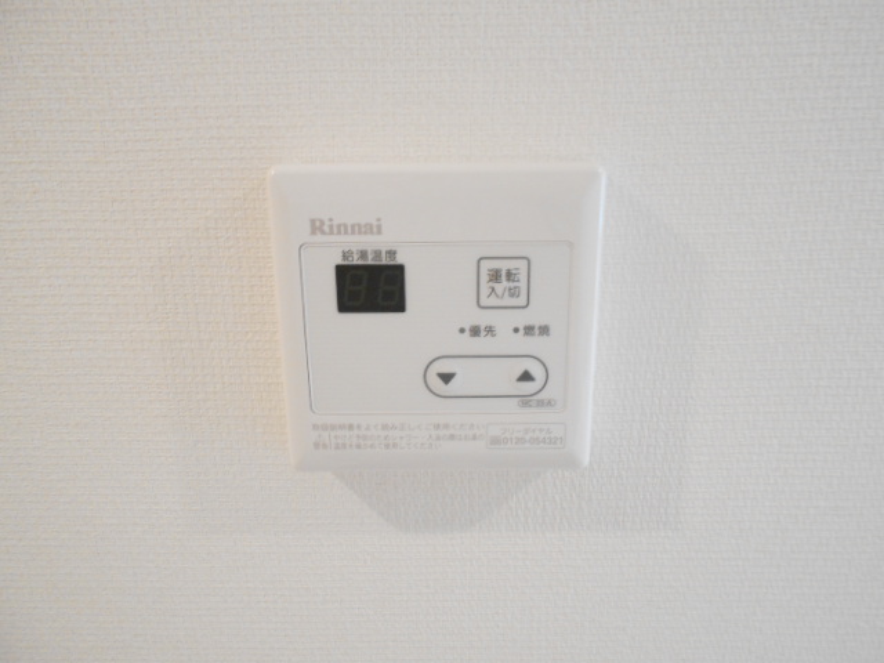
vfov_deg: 53.1
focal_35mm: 26
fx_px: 664
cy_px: 332
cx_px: 442
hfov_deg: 67.3
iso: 400
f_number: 3.2
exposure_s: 1/25
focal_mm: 4.6
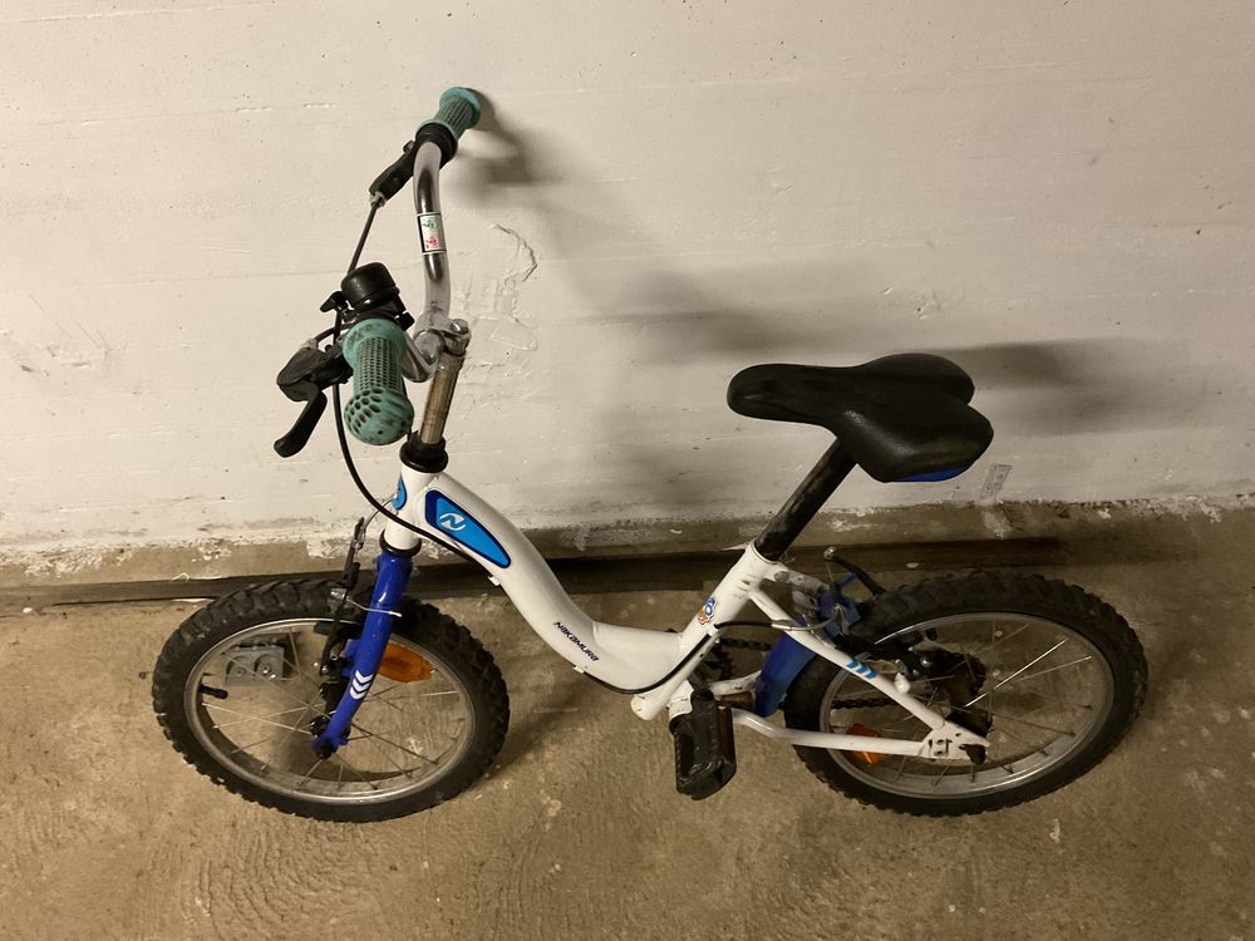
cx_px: 628
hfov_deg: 61.7
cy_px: 470
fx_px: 1051
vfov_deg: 48.2
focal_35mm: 29
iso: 320
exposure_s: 1/30
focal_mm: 3
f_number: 1.8
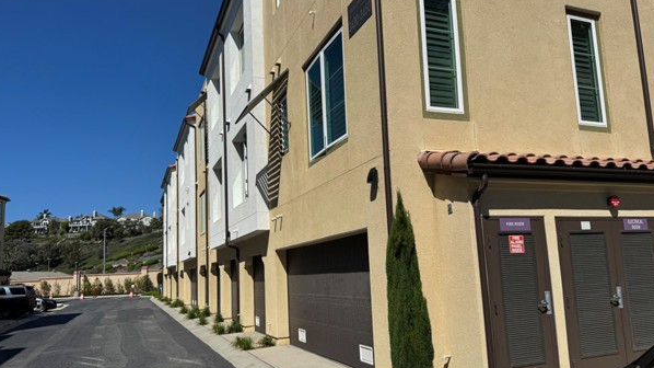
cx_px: 326
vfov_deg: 41.4
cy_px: 204
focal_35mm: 28
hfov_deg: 67.9
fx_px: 485
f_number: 1.78
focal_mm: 6.76
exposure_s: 1/12346
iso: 64
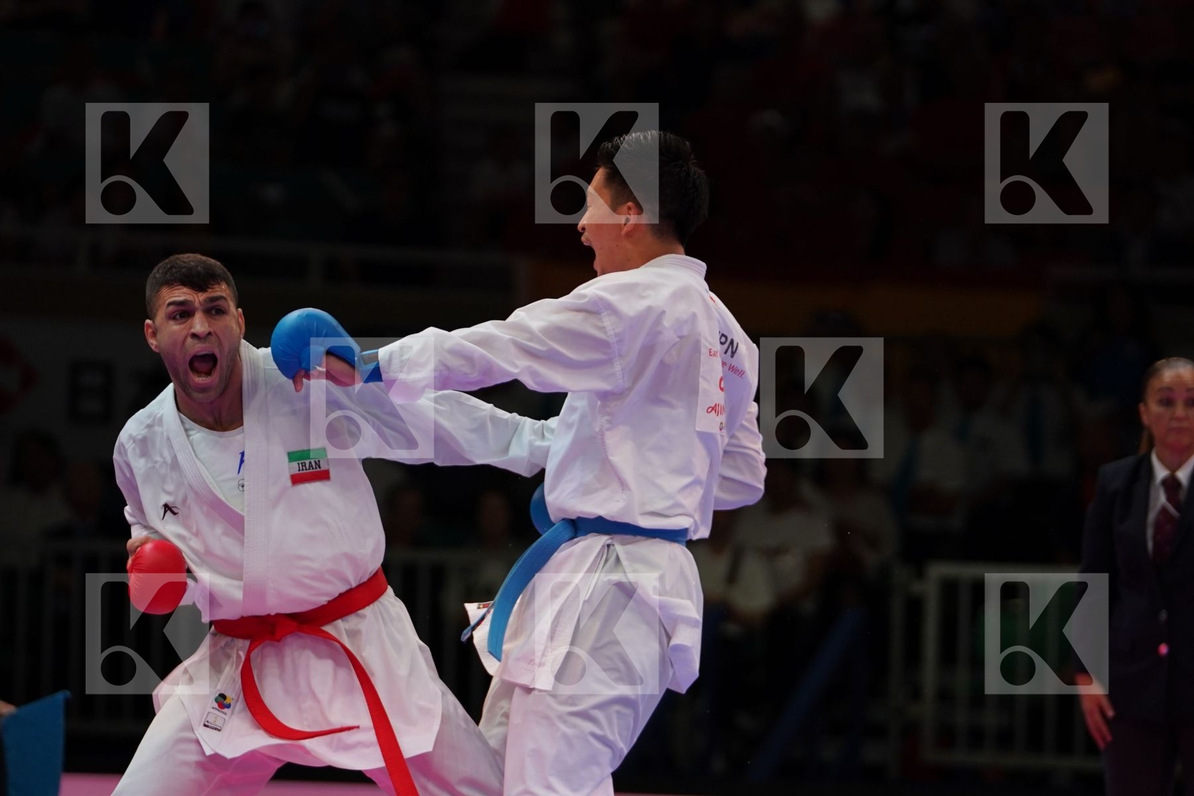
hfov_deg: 8.8
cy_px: 398
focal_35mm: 234
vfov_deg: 5.9
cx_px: 597
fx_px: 7760
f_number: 2.8
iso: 640
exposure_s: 1/1000
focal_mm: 156
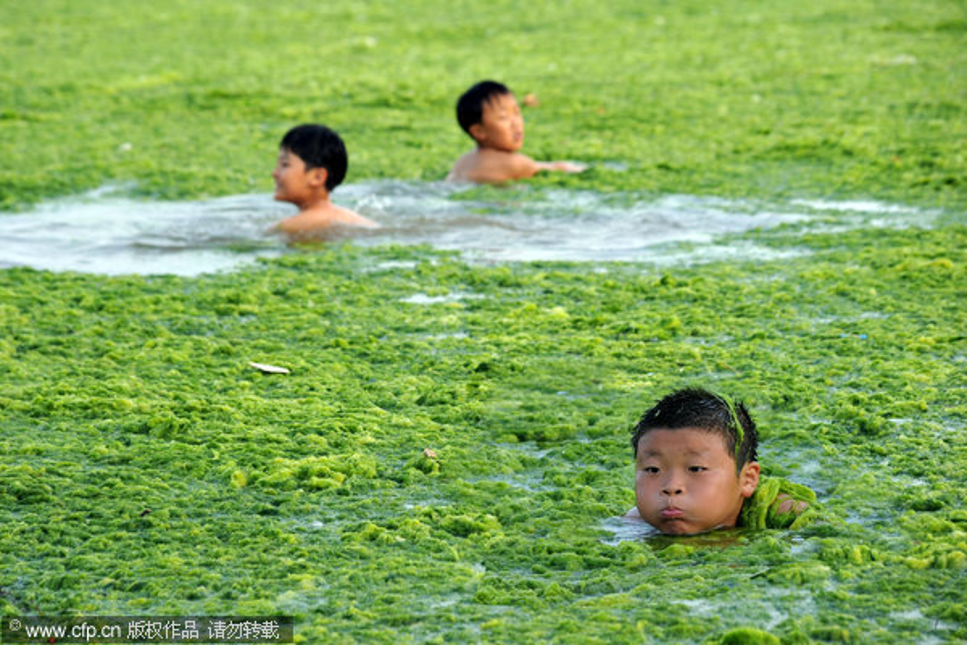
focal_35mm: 200
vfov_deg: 6.9
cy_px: 322
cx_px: 484
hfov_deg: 10.3
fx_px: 5372
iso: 200
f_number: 8
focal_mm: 200
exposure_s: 1/160
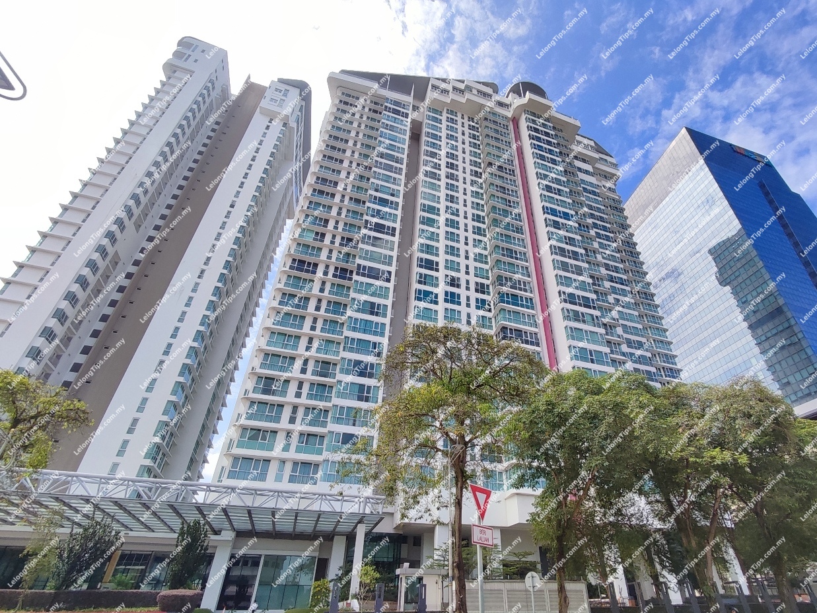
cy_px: 306
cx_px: 408
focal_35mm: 16
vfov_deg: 78.1
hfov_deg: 94.5
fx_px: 378
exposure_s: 1/1401
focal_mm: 1.65
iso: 50
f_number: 2.2
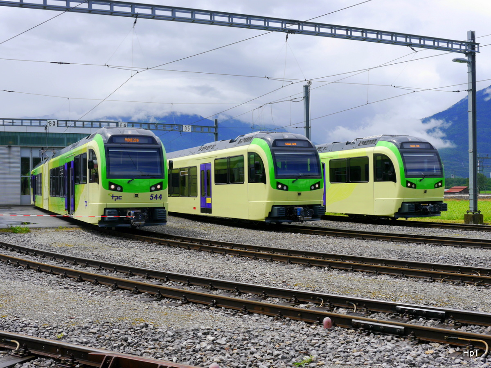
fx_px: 624
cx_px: 246
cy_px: 184
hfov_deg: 42.9
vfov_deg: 32.9
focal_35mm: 44
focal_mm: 22
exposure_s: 1/320
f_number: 8
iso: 160
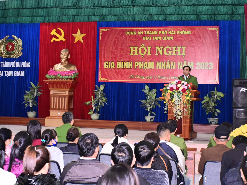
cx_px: 117
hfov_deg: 33.8
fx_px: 407
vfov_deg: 25.7
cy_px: 92
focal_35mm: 57
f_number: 4.2
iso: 2500
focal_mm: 35
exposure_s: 1/200
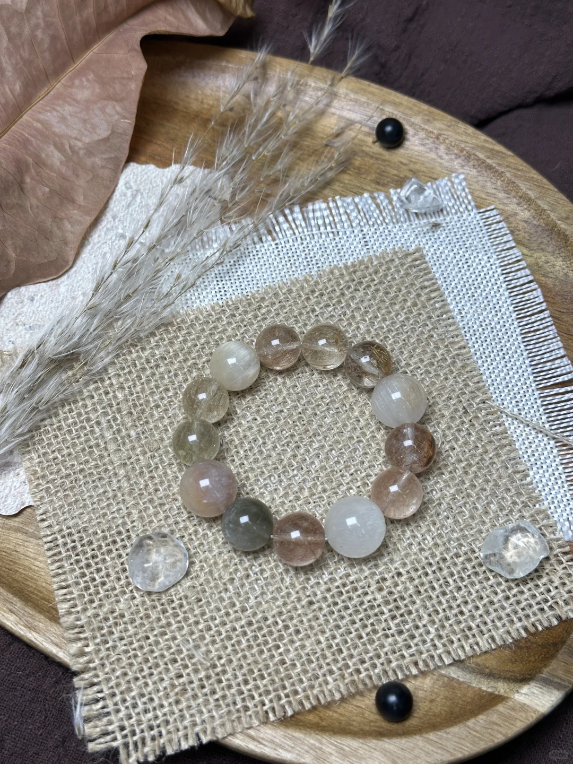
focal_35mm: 48
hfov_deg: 30.3
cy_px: 382
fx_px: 1059
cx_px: 286
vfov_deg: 39.7
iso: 64
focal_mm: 6.86
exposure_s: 1/508
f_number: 1.78
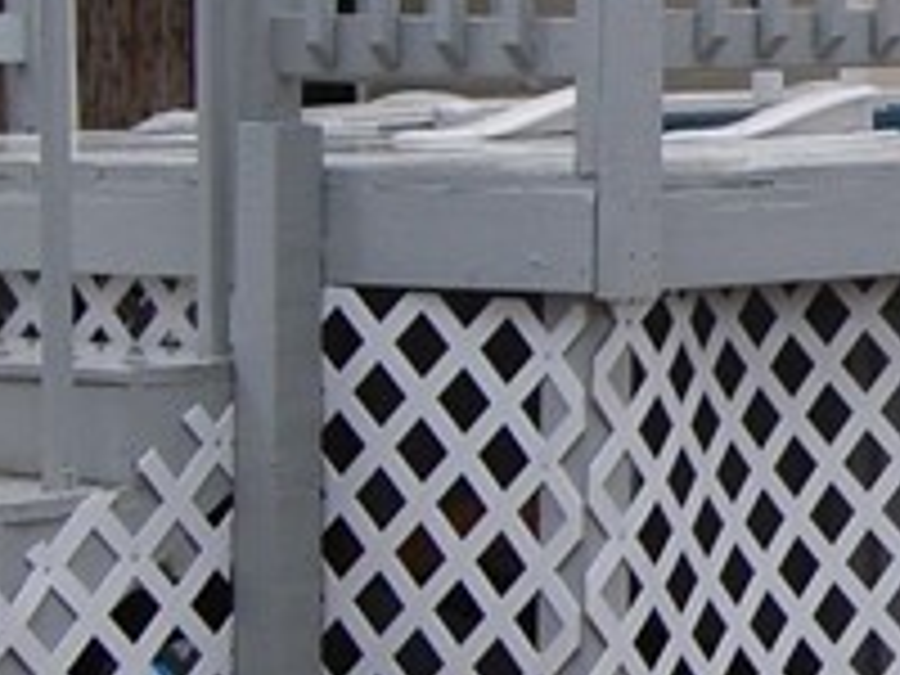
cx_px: 1780
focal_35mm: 188
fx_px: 4888
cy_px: 216
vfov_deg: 7.9
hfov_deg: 9.8
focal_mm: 24
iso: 400
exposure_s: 1/125
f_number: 5.6
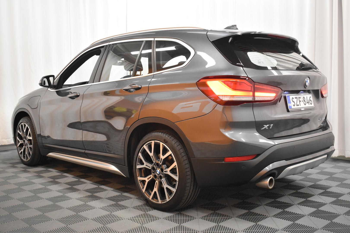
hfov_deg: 51.3
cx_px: 175
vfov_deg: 35.5
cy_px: 116
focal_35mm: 38
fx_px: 365
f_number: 4
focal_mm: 25
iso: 2500
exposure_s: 1/40
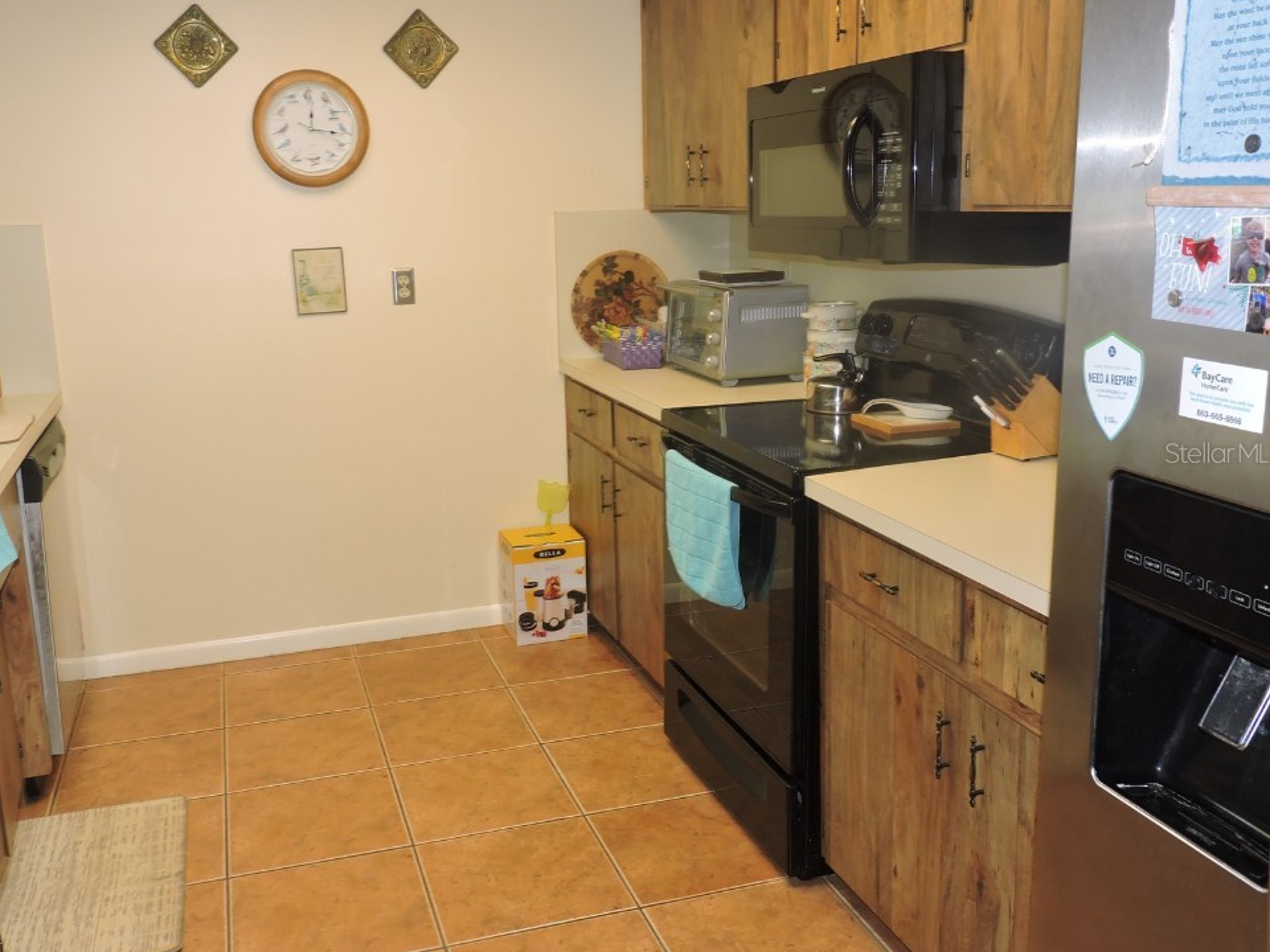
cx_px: 613
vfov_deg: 44.1
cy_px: 452
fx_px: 1174
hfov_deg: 56.8
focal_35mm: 32
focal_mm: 5.4
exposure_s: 1/30
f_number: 3.1
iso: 200
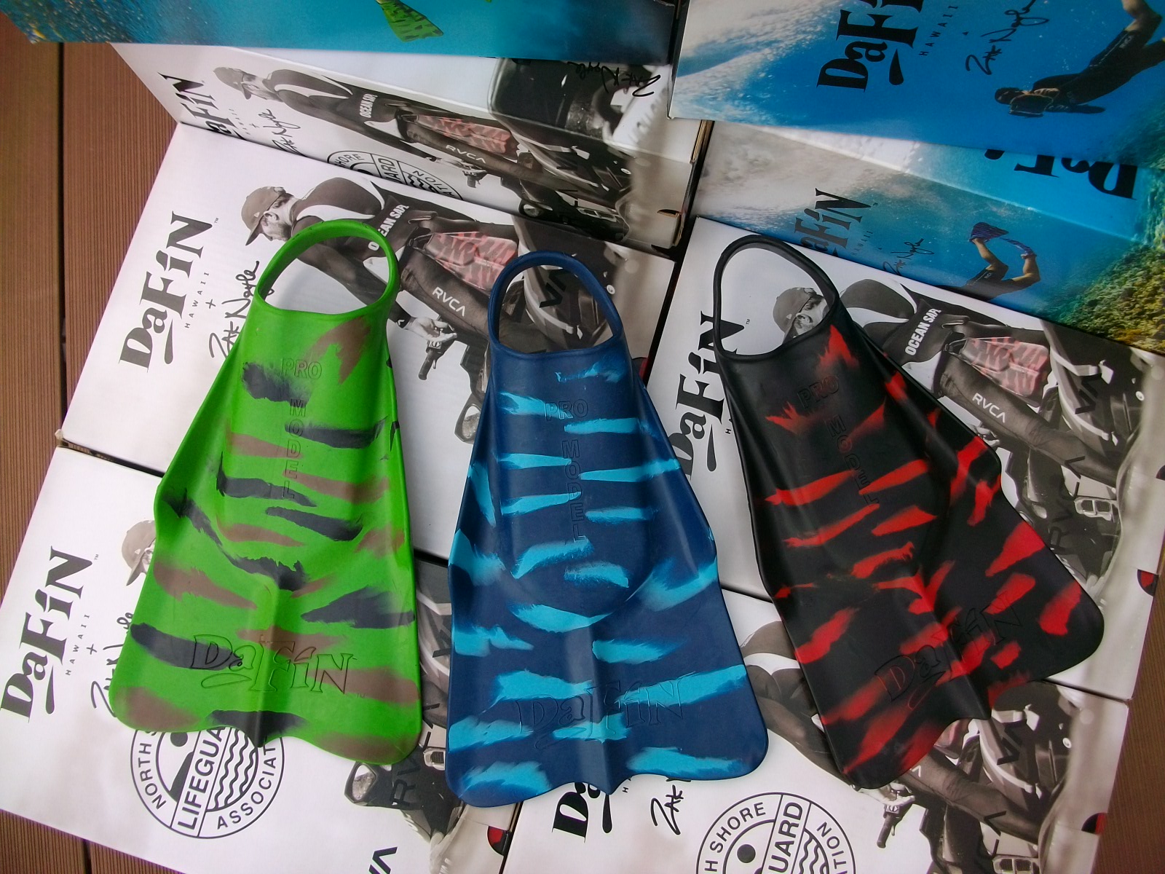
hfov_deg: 56.8
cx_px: 582
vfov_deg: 44.2
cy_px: 437
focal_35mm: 32
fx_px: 1077
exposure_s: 1/103
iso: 80
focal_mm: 5.7
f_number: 2.9
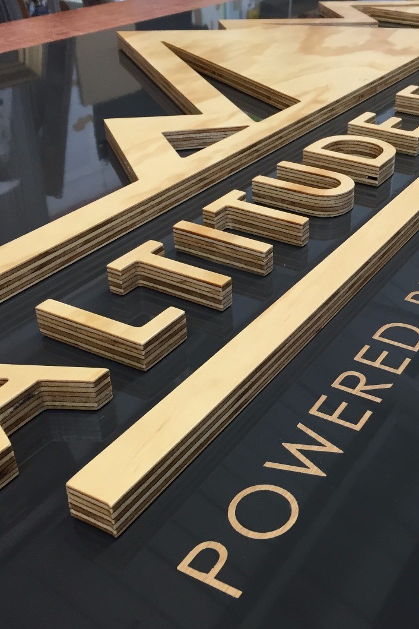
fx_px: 716
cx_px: 343
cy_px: 311
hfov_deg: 31.7
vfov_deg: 47.4
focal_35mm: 41
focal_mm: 4.15
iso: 40
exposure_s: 1/33
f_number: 2.2
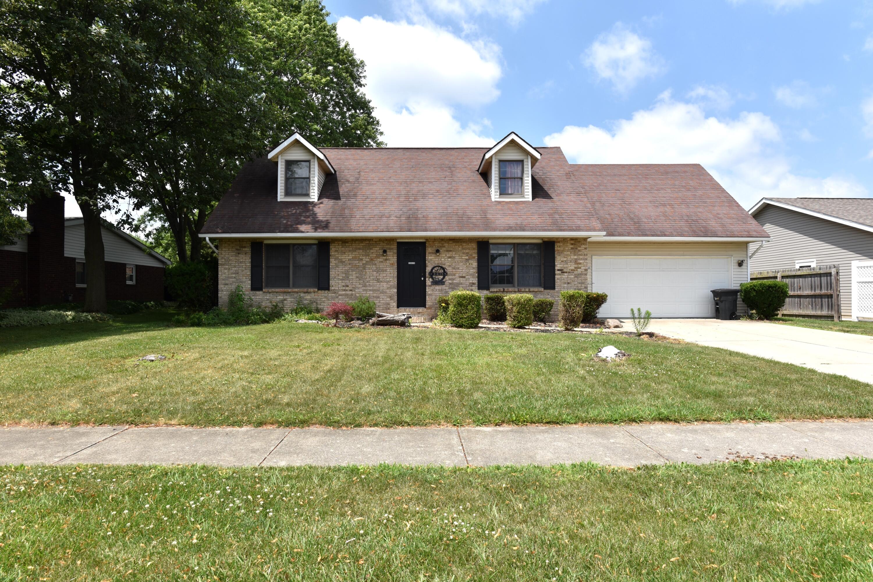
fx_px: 485
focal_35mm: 20
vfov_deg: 62.0
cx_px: 436
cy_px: 291
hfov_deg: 84.0
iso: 100
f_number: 9
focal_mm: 20
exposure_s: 1/200
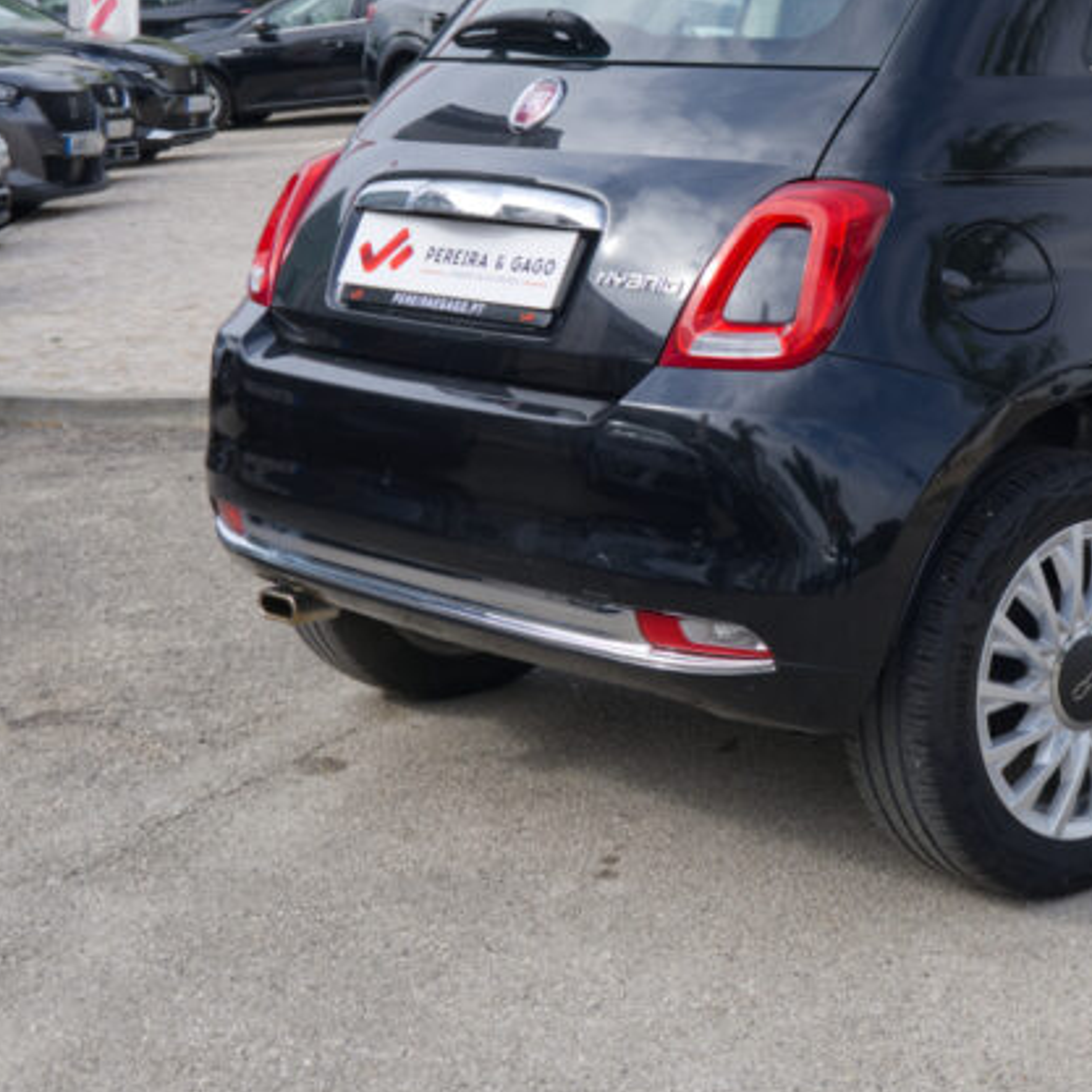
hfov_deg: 23.5
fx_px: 2534
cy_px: 258
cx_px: 1047
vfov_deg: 24.0
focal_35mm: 71
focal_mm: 22.8
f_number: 9
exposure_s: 1/160
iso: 160
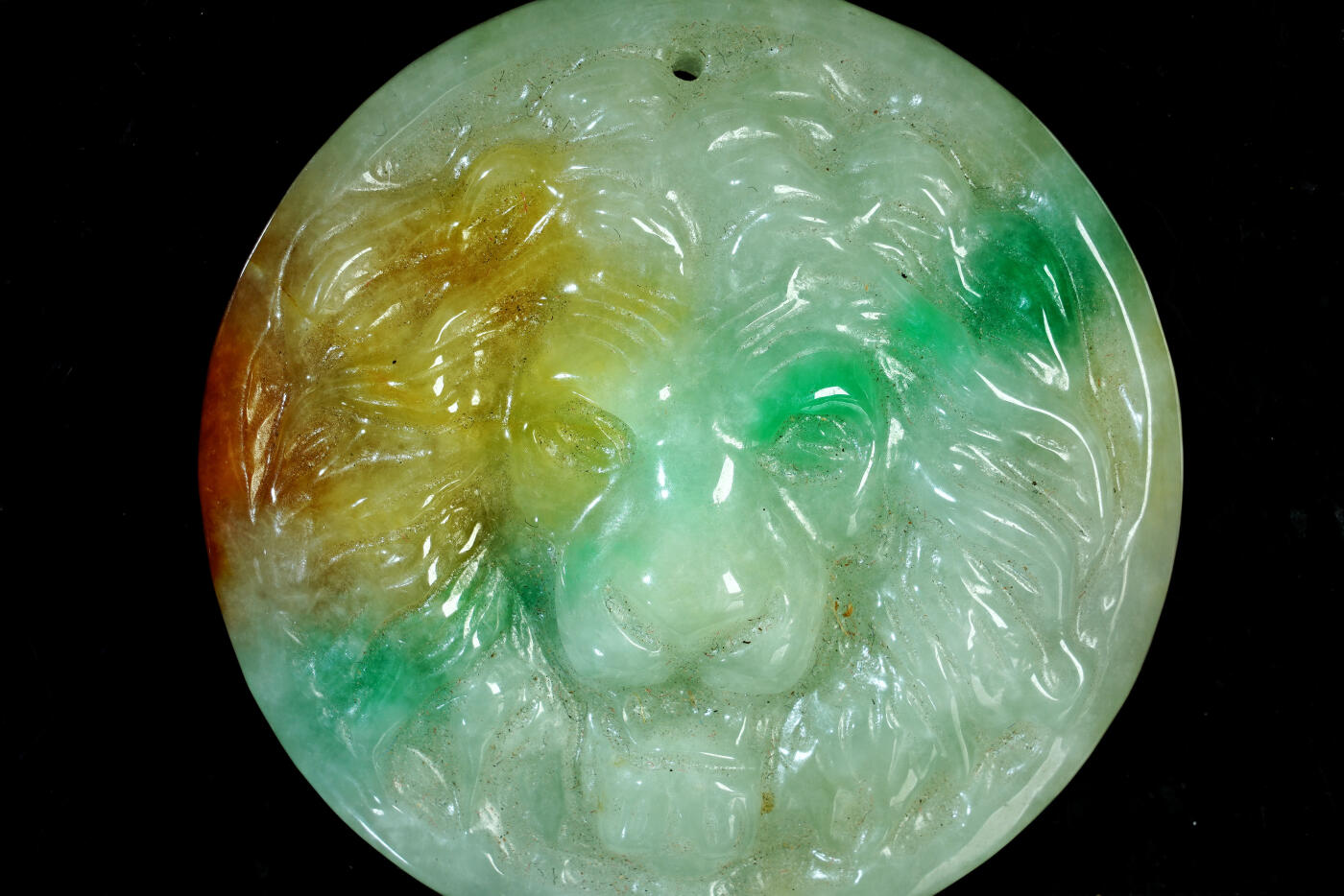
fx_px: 5862
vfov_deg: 8.7
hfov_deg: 13.1
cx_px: 672
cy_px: 448
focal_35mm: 157
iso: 100
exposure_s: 1/160
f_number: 18
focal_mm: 105
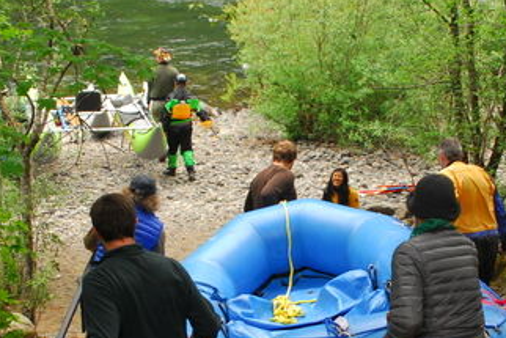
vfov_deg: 14.1
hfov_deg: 21.0
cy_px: 241
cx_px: 324
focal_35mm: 97
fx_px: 1364
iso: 320
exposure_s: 1/80
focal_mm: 26
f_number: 4.5
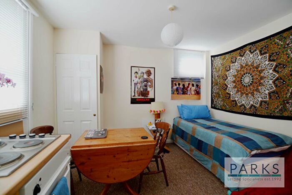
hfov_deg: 100.4
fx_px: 122
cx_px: 146
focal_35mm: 15
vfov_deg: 77.4
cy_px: 98
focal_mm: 10
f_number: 4
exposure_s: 1/15
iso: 100
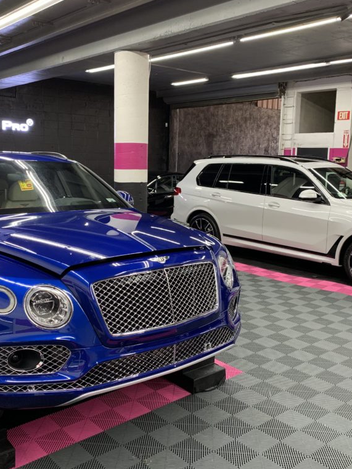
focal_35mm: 35
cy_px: 233
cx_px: 163
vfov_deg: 52.6
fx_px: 474
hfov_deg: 40.7
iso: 200
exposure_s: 1/60
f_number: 1.8
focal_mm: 4.25
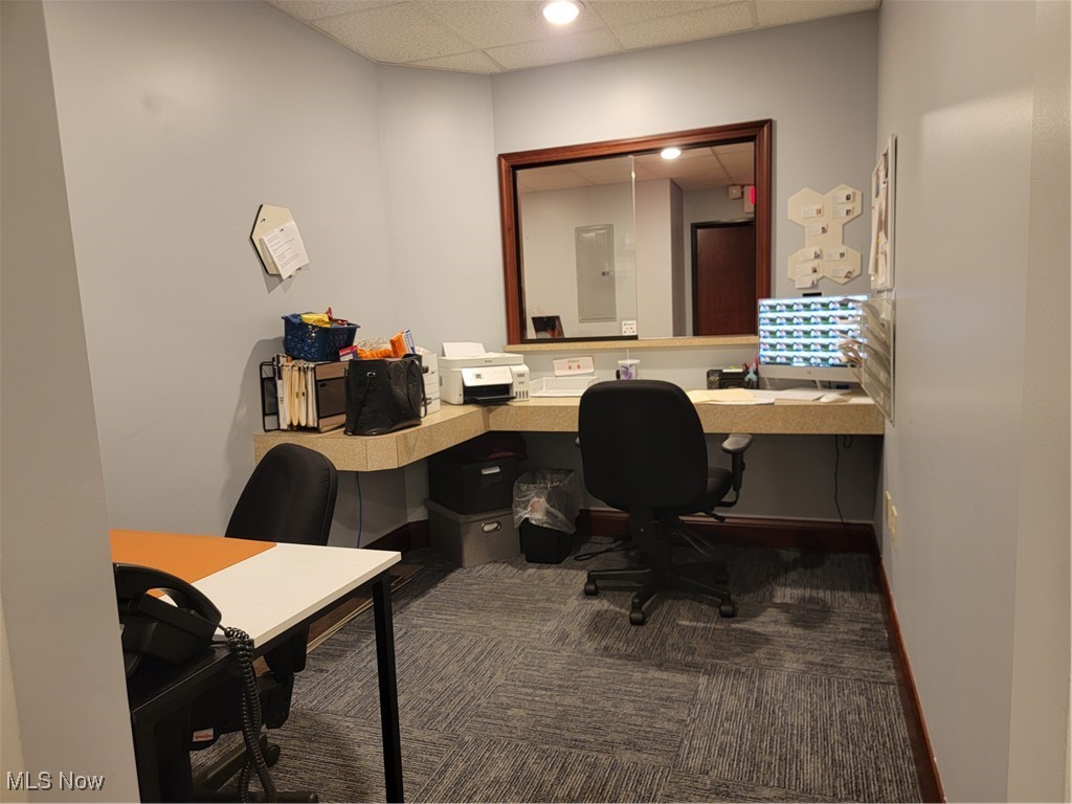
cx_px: 536
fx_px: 743
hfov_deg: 71.6
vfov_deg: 56.8
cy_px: 402
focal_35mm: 24
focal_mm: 6.7
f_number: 1.8
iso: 200
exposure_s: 1/40
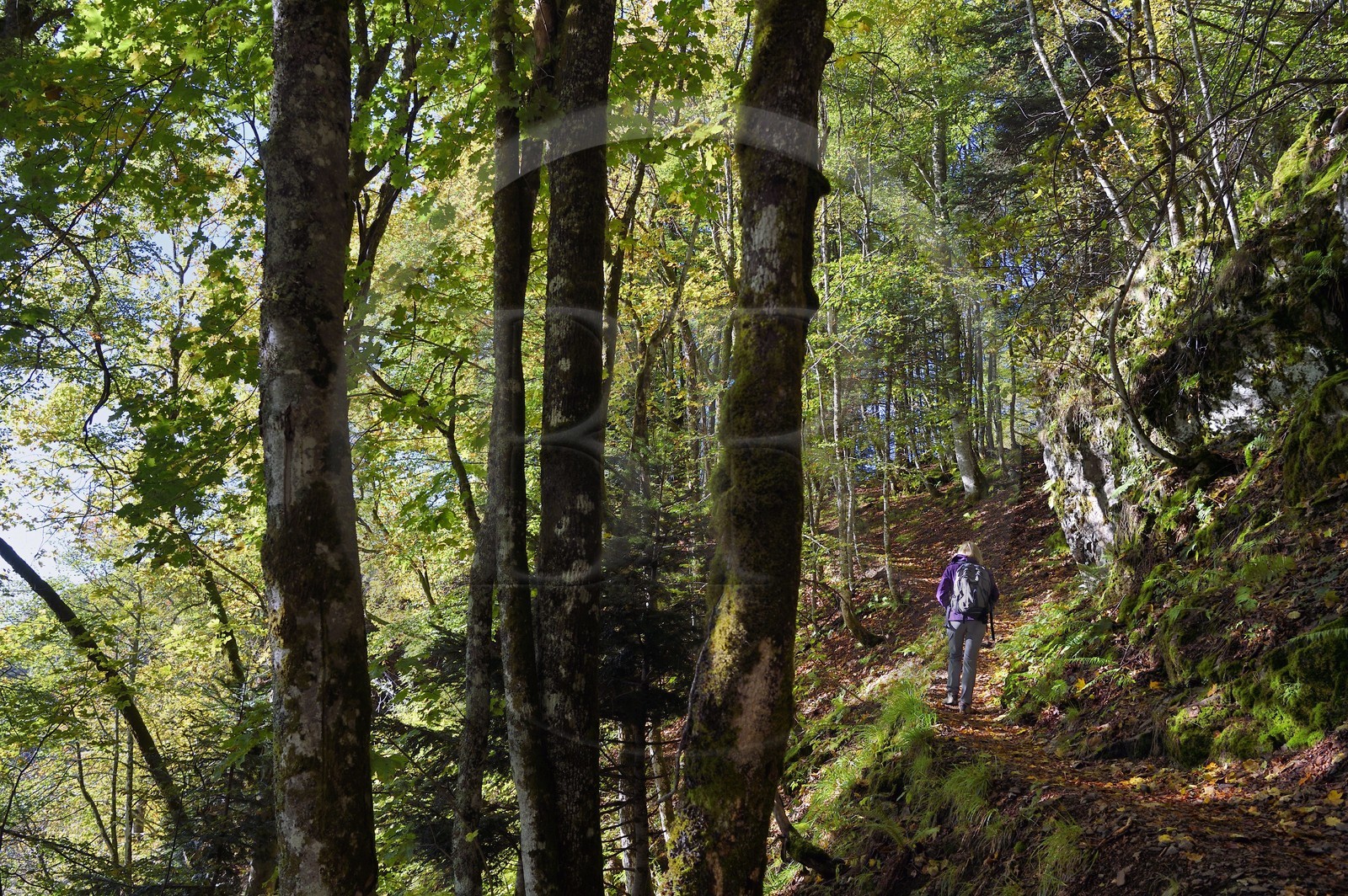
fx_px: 1160
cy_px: 448
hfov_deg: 60.3
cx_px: 674
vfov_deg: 42.3
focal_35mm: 31
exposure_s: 1/320
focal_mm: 31
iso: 400
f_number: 6.3
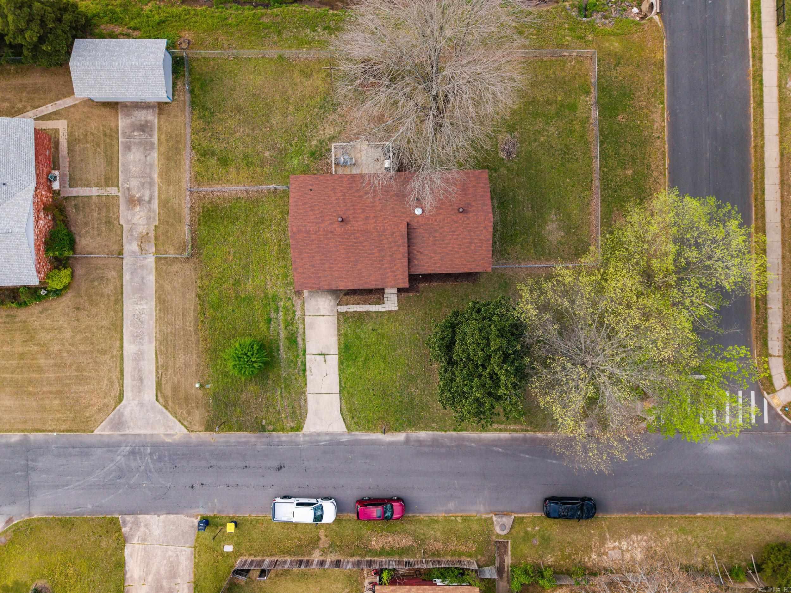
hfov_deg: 71.6
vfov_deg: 56.8
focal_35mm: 24
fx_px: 548
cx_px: 396
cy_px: 296
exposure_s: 1/60
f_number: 1.8
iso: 100
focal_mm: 8.67
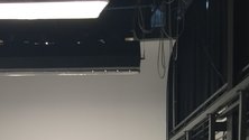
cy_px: 273
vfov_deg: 11.6
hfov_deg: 21.4
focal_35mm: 95
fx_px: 627
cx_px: -22
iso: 32
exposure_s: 1/50
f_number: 2.2
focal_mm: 4.15
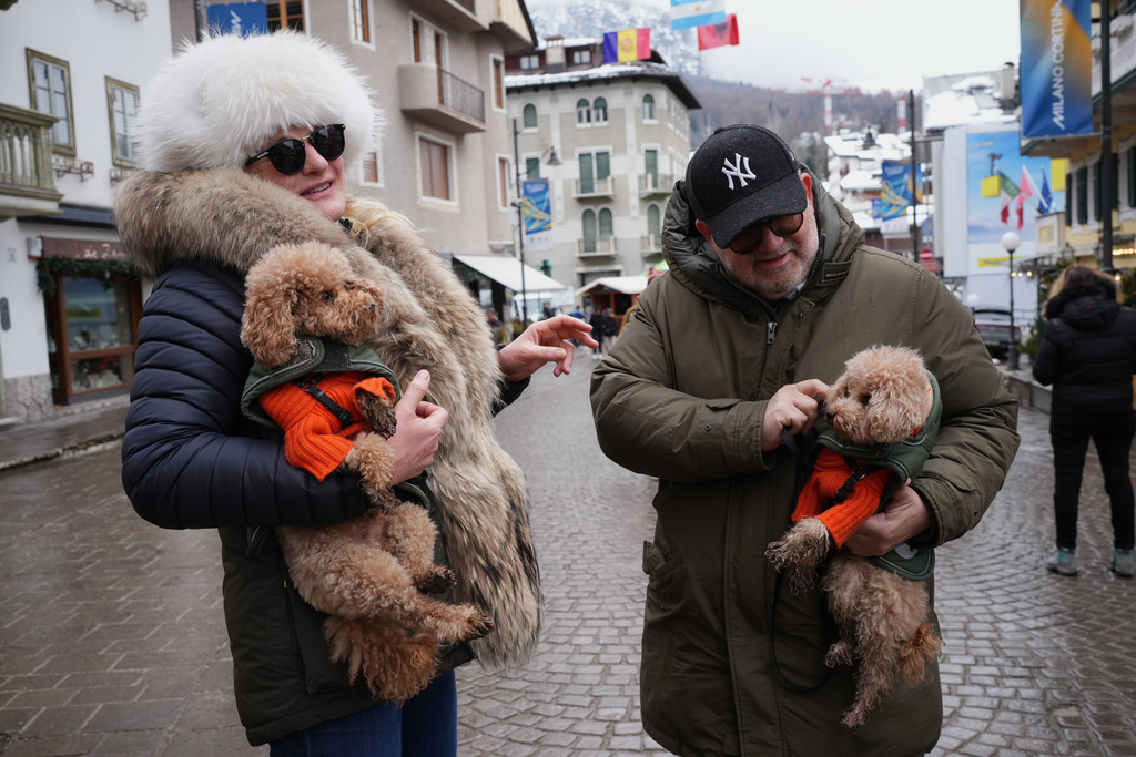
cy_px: 378
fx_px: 1105
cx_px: 568
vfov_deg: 37.9
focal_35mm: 35
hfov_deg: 54.4
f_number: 6.3
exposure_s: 1/640
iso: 640
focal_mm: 35
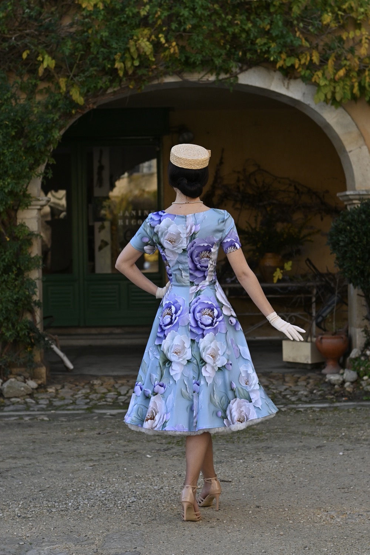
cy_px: 278
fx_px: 1156
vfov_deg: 27.0
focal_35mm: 75
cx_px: 185
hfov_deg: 18.2
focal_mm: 50
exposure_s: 1/1250
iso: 160
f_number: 3.5
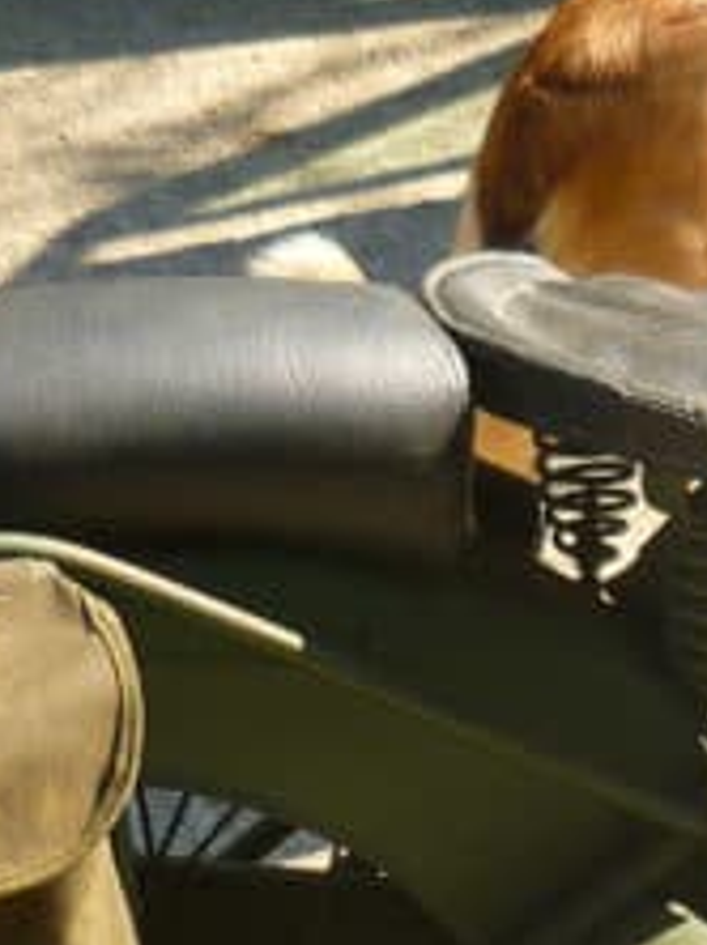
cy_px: 685
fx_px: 3902
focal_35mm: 143
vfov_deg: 13.8
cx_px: 1035
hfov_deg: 10.1
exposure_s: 1/400
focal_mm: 5.5
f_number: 2.8
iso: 80
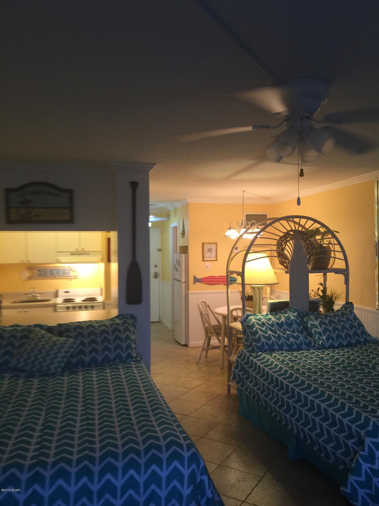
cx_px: 190
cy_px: 253
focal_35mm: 29
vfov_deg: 61.7
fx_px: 423
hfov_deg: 48.2
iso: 40
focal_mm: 4.15
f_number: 2.2
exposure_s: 1/15
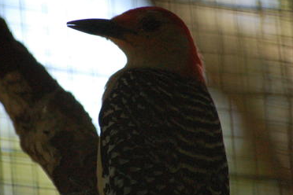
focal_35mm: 374
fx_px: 3043
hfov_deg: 5.5
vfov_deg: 3.7
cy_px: 77
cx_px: 143
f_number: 5.3
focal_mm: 145
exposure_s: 1/1000
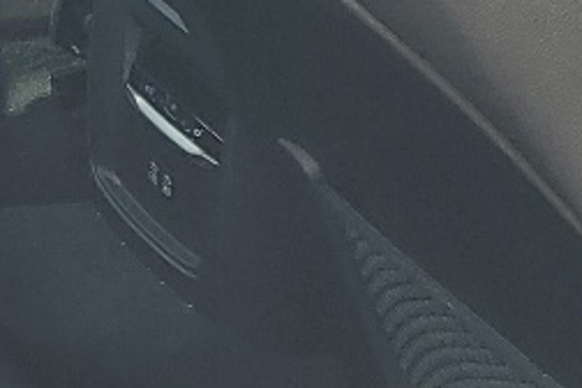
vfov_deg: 7.9
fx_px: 2780
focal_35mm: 172
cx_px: -691
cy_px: 2
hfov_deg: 10.6
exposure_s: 1/833
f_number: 1.5
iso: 50
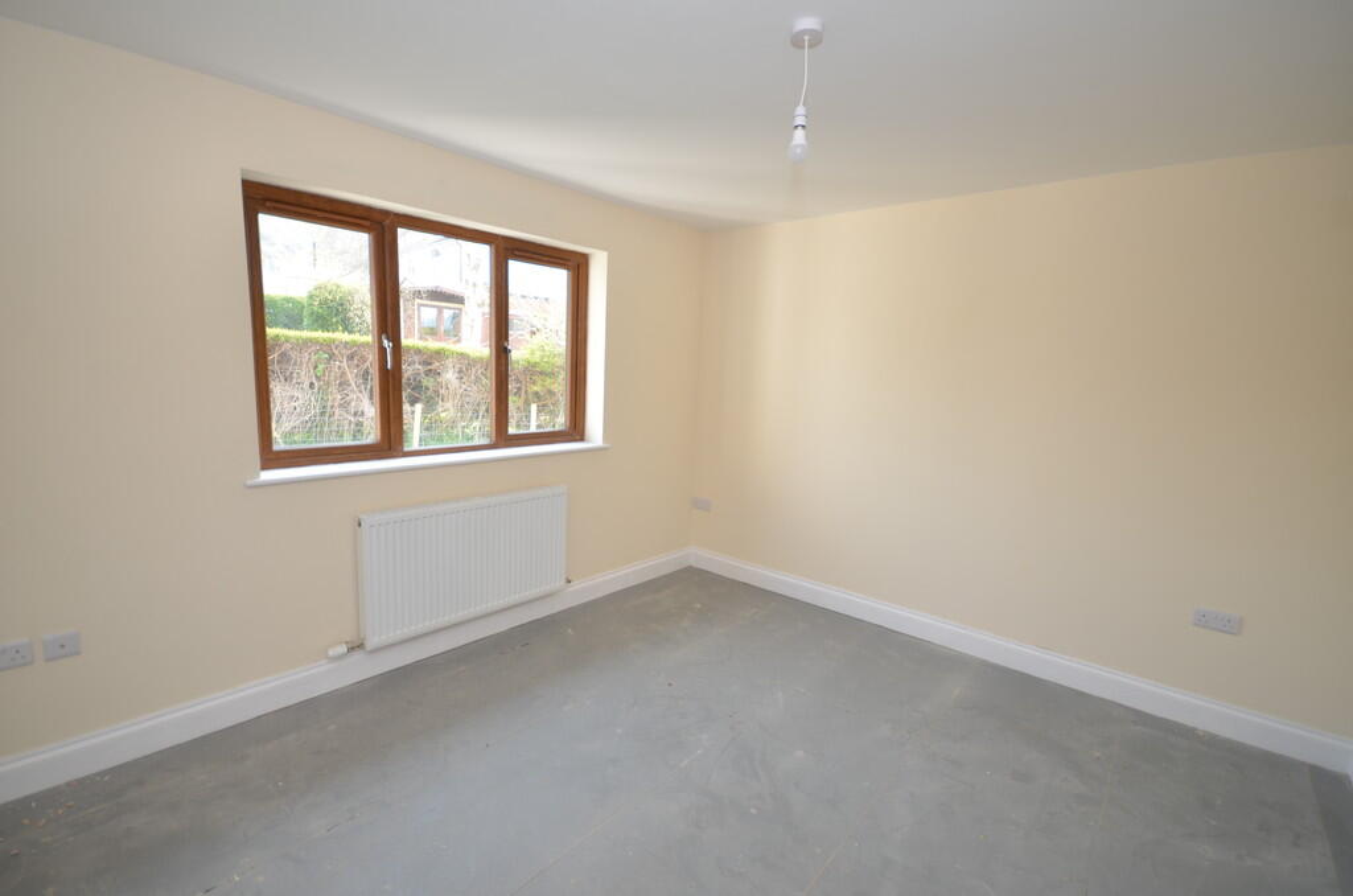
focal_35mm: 15
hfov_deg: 100.5
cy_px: 448
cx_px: 676
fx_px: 563
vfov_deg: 77.1
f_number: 4
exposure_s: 1/60
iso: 220
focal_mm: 10
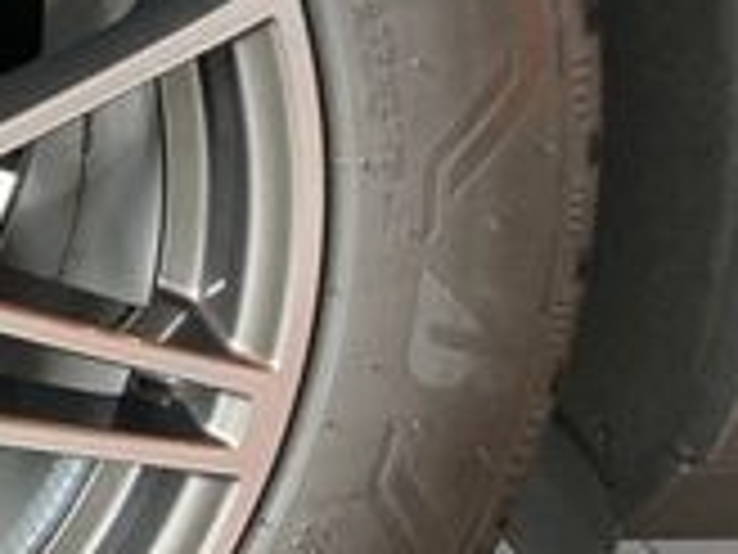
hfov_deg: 15.5
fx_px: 2324
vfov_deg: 13.6
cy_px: 230
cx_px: -590
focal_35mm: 109
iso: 64
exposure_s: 1/60
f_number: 1.8
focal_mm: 3.99
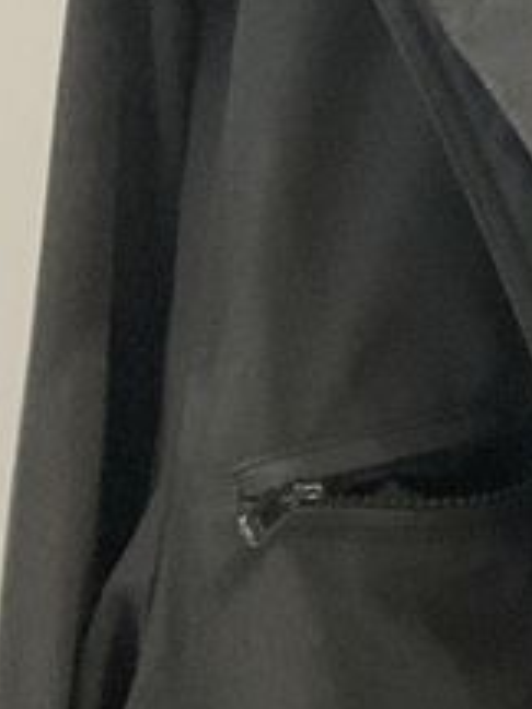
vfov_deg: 14.7
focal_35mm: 134
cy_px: 259
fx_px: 2746
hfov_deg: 10.1
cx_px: 1123
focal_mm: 3
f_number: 1.8
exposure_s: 1/33
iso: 320
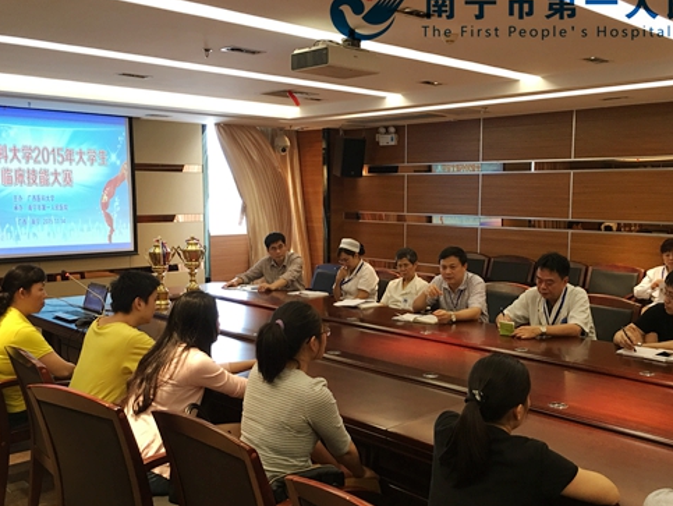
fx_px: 700
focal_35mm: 36
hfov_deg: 51.2
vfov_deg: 39.7
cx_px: 375
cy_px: 280
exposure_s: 1/17
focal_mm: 4.15
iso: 64
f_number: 2.2
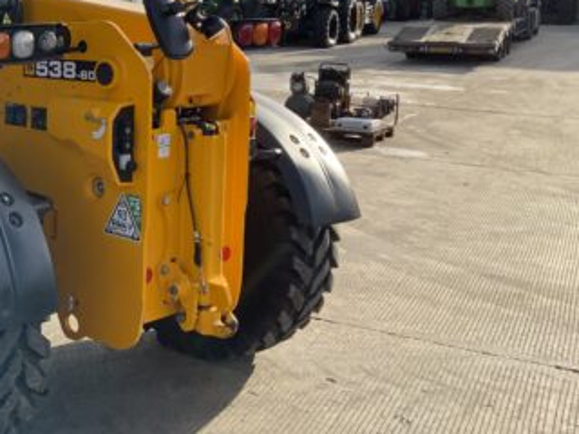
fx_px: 970
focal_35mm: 58
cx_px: 43
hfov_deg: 31.5
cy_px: 118
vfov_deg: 25.0
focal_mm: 3
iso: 16
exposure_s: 1/1168
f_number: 1.8
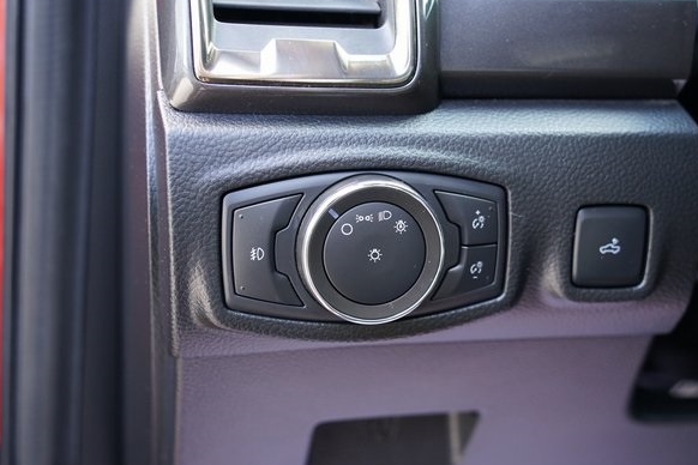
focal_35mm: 44
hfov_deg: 44.5
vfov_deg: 30.5
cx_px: 356
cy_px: 239
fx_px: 853
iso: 800
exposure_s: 1/60
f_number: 4
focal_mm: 40
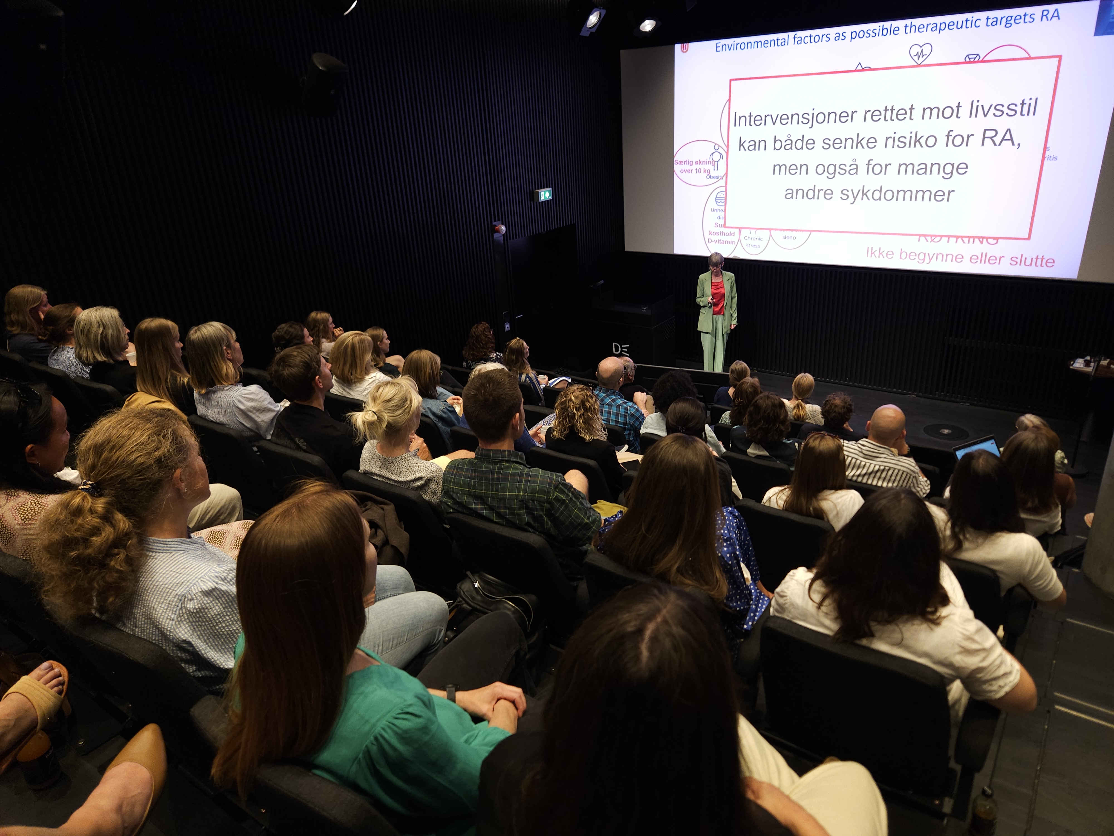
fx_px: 740
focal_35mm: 23
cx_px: 557
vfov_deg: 58.9
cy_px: 418
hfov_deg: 73.9
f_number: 1.8
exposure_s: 1/15
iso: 64
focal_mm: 5.4
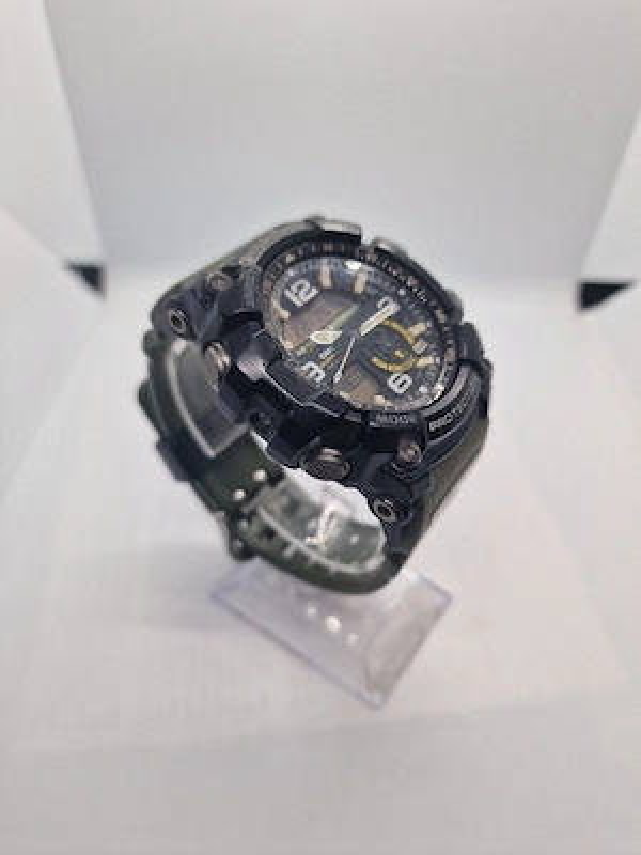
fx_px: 568
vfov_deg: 73.9
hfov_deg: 58.9
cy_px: 428
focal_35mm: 23
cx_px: 320
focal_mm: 6.4
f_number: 1.8
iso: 50
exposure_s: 1/182
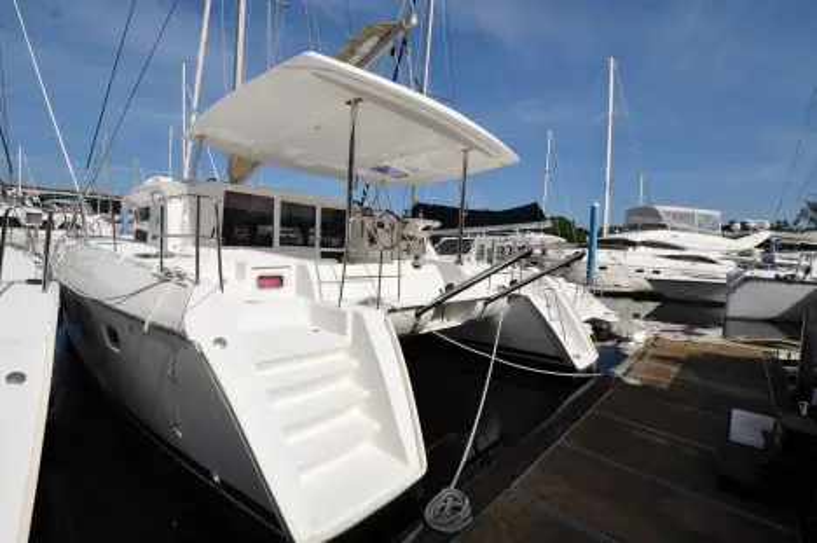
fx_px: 374
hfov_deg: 95.0
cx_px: 408
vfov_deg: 71.9
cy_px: 272
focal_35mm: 16
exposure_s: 1/400
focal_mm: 11
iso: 200
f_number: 11
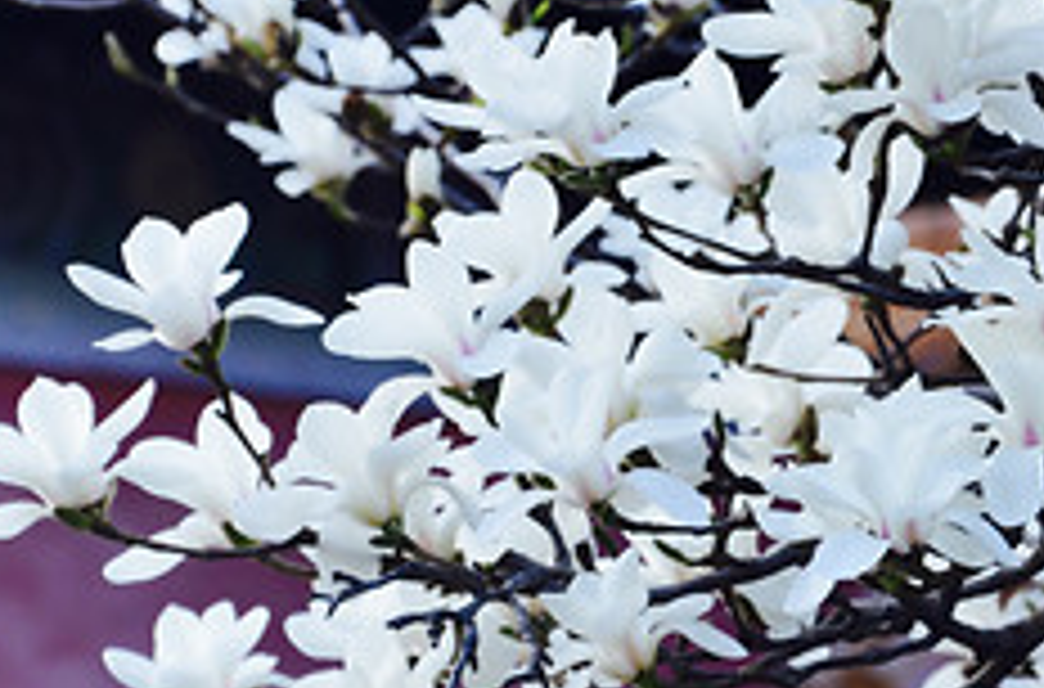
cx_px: 153
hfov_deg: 4.7
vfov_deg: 3.1
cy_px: 400
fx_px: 12583
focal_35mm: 435
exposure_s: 1/80
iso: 400
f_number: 5.6
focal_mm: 105
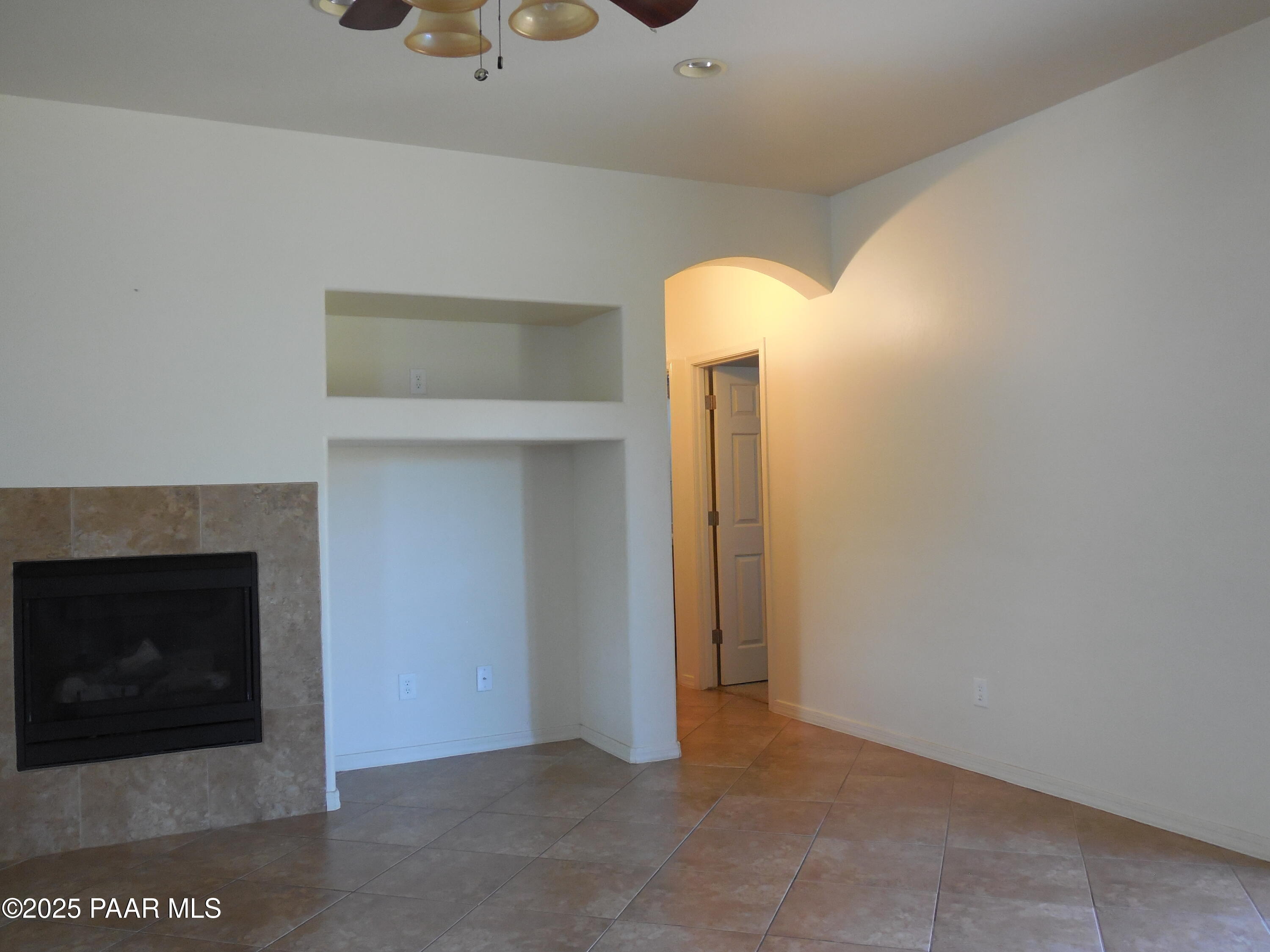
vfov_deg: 46.8
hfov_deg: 60.0
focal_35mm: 30
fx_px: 1101
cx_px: 635
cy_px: 476
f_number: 3.2
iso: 360
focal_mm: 5.3
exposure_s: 1/30
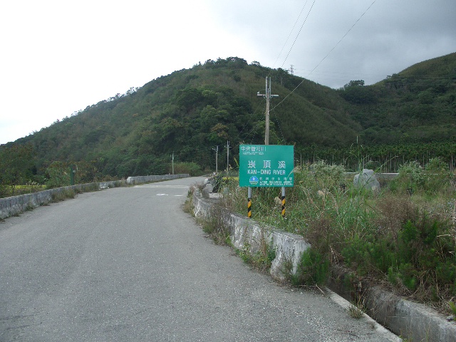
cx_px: 228
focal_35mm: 33
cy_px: 171
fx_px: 435
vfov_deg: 42.9
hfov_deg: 55.4
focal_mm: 7.1
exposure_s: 1/250
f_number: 3.5
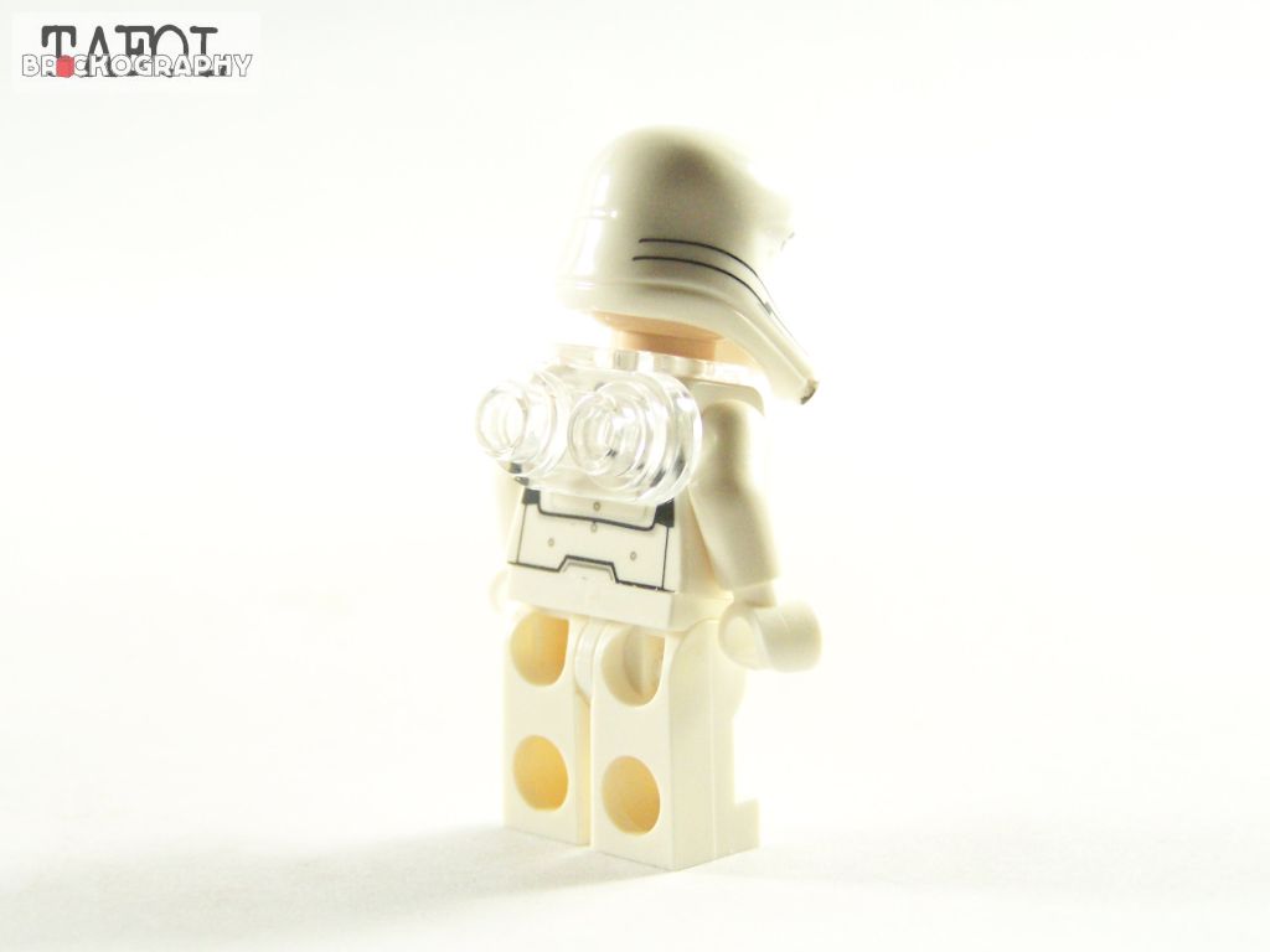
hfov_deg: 23.8
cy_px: 476
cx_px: 635
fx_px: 3008
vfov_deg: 18.0
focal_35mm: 82
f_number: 3.2
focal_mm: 13.7
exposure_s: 1/60
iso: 400
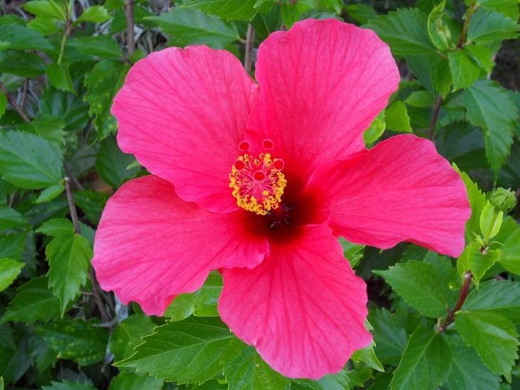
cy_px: 195
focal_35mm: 60
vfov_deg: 24.4
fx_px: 902
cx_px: 260
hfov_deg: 32.2
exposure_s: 1/45
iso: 120
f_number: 4.8
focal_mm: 10.5
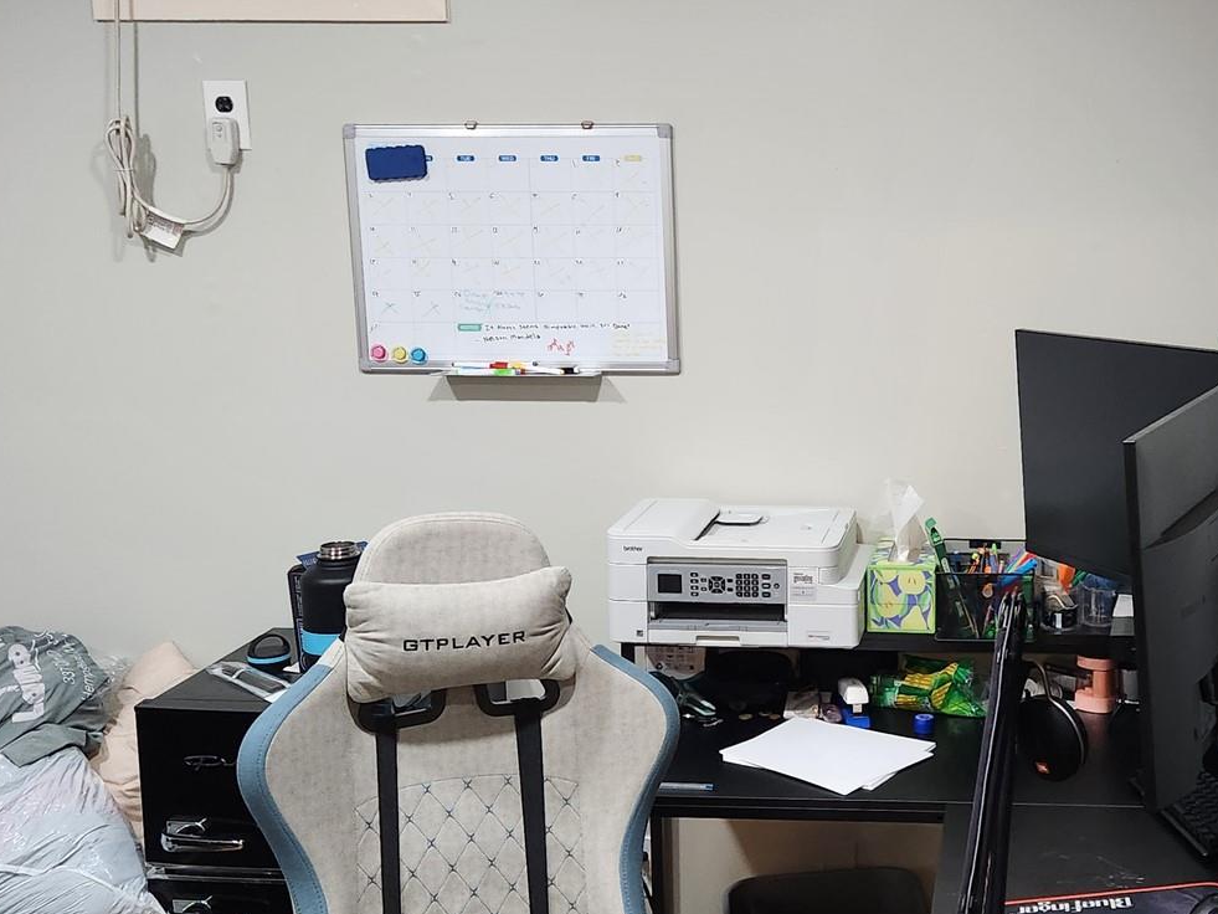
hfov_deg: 38.5
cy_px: 476
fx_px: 1689
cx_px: 937
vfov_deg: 30.3
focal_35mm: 48
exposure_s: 1/120
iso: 500
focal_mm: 5.4
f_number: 1.8
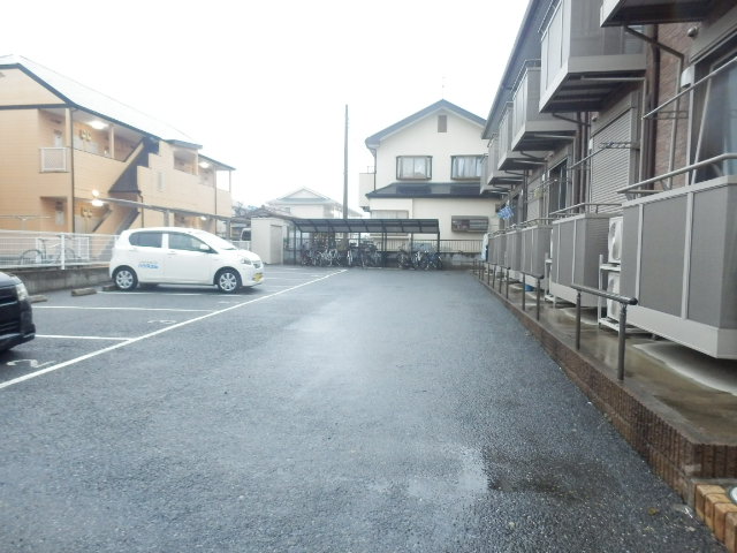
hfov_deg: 71.6
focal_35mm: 24
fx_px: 511
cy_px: 276
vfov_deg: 56.8
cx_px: 368
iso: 640
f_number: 3
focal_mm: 4.2
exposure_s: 1/30
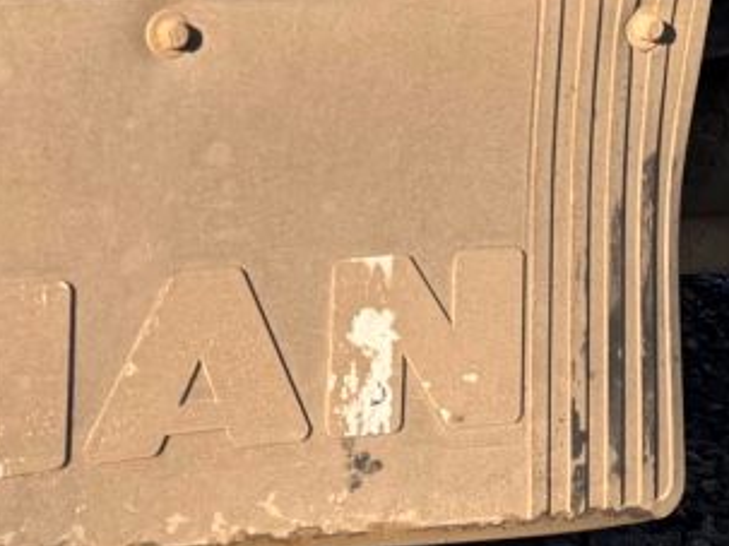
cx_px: 120
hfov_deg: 20.4
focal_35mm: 95
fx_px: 2000
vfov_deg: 15.4
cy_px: 75
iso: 80
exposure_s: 1/2370
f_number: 1.78
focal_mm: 6.76
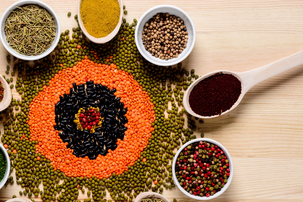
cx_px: 101
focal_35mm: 149
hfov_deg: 13.8
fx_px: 1254
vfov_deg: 9.2
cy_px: 121
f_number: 8
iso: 100
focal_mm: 105
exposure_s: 1/100
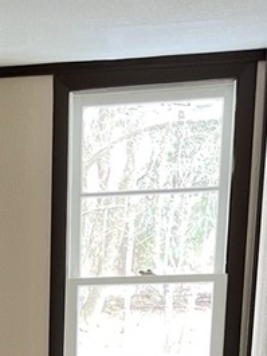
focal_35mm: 106
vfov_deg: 16.1
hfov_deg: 13.5
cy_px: 613
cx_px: -74
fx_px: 1089
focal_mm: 4.2
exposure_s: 1/60
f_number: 1.6
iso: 160
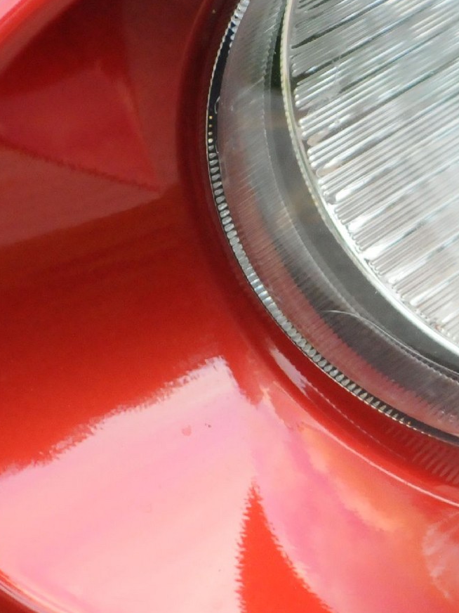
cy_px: 194
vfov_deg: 5.2
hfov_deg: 3.9
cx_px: 567
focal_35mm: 380
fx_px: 6718
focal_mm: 92
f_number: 5.6
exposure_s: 1/320
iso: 2000
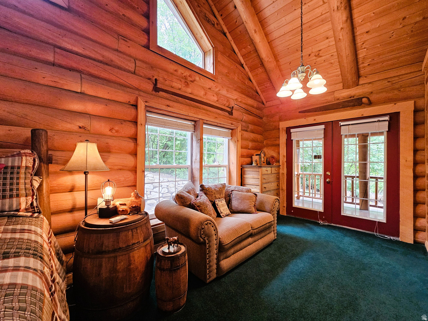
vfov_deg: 89.9
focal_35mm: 13
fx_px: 161
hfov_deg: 106.2
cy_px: 160
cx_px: 214
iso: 250
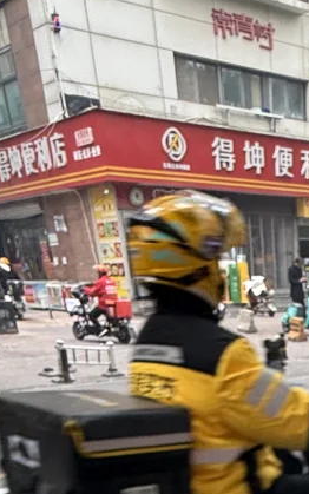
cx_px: 340
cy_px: 710
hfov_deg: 23.8
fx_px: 687
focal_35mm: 51
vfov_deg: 28.5
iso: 64
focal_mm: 2.22
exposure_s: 1/99
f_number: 2.2
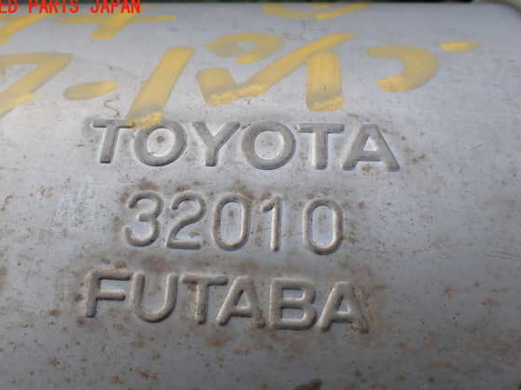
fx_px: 482
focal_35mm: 32
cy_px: 203
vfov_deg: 44.1
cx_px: 250
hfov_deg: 56.8
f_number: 3.2
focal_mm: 5.4
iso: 100
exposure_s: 1/160
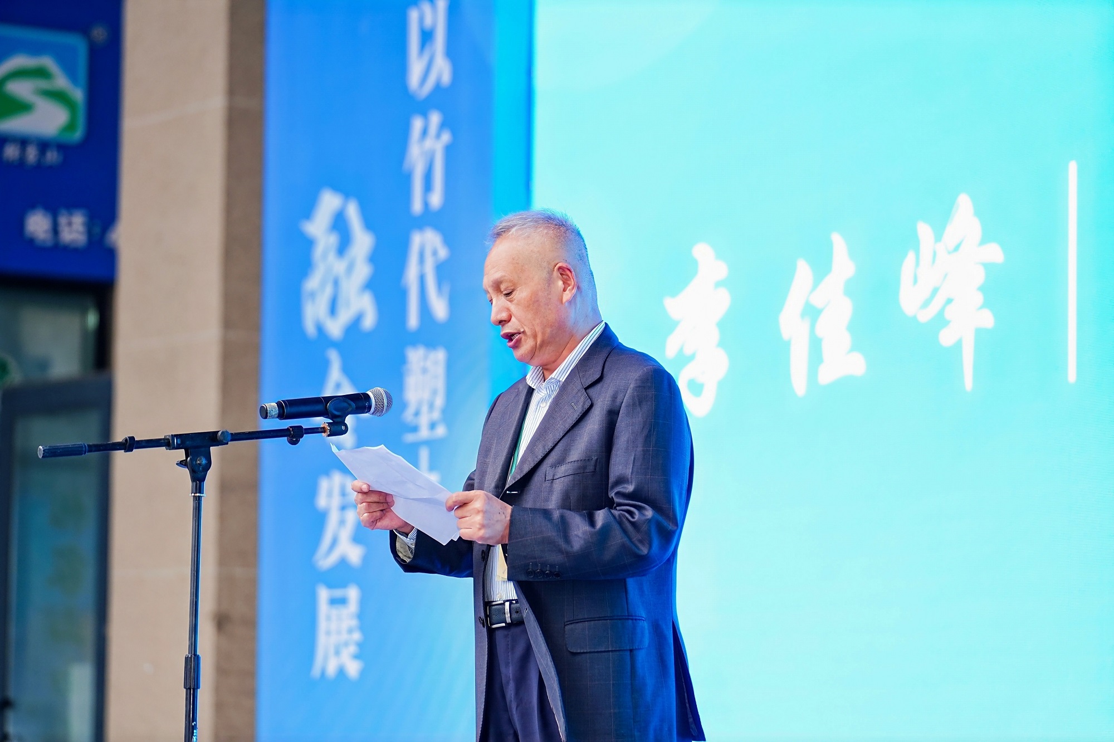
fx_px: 3836
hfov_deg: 16.5
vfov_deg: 11.0
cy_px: 371
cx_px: 557
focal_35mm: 124
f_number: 2.8
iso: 200
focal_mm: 124
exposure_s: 1/250
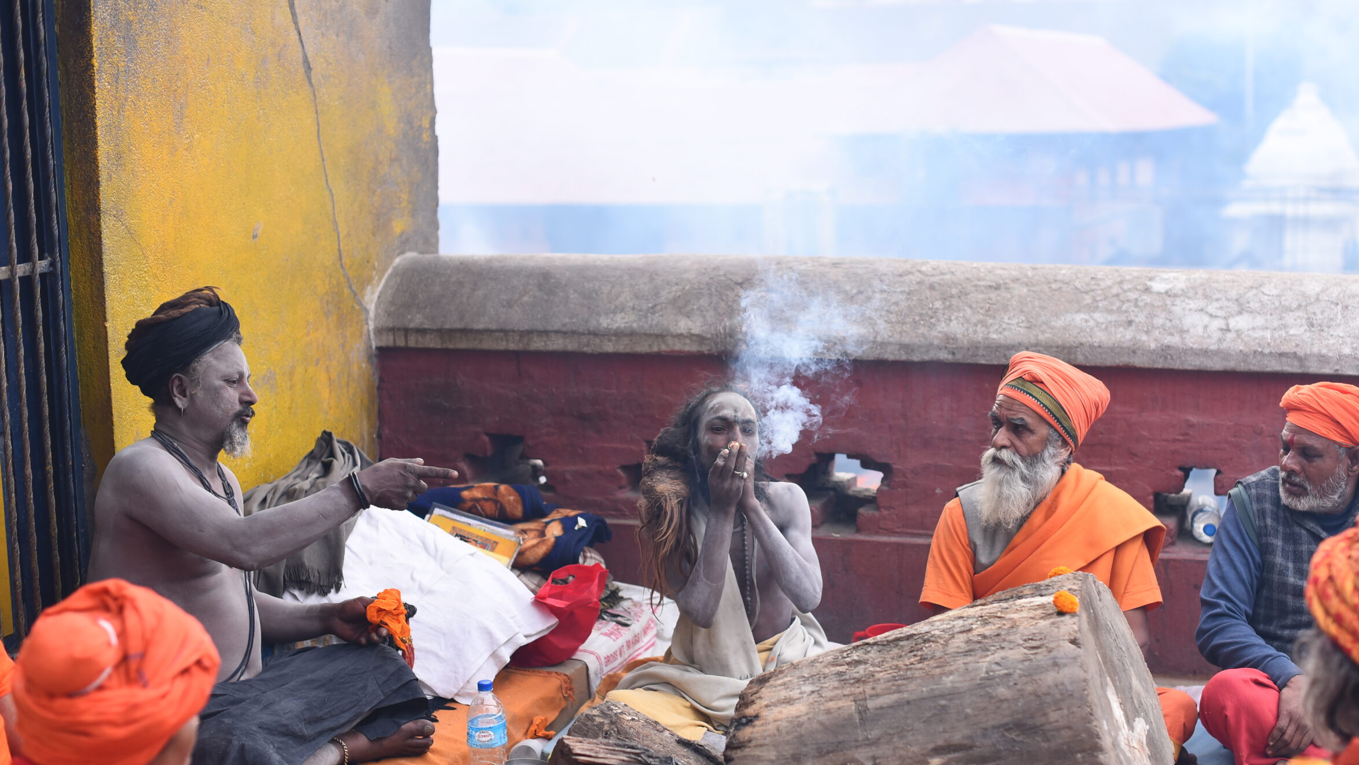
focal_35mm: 57
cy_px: 447
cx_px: 731
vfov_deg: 21.1
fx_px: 2054
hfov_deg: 36.6
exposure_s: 1/500
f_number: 2.8
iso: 400
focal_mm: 50
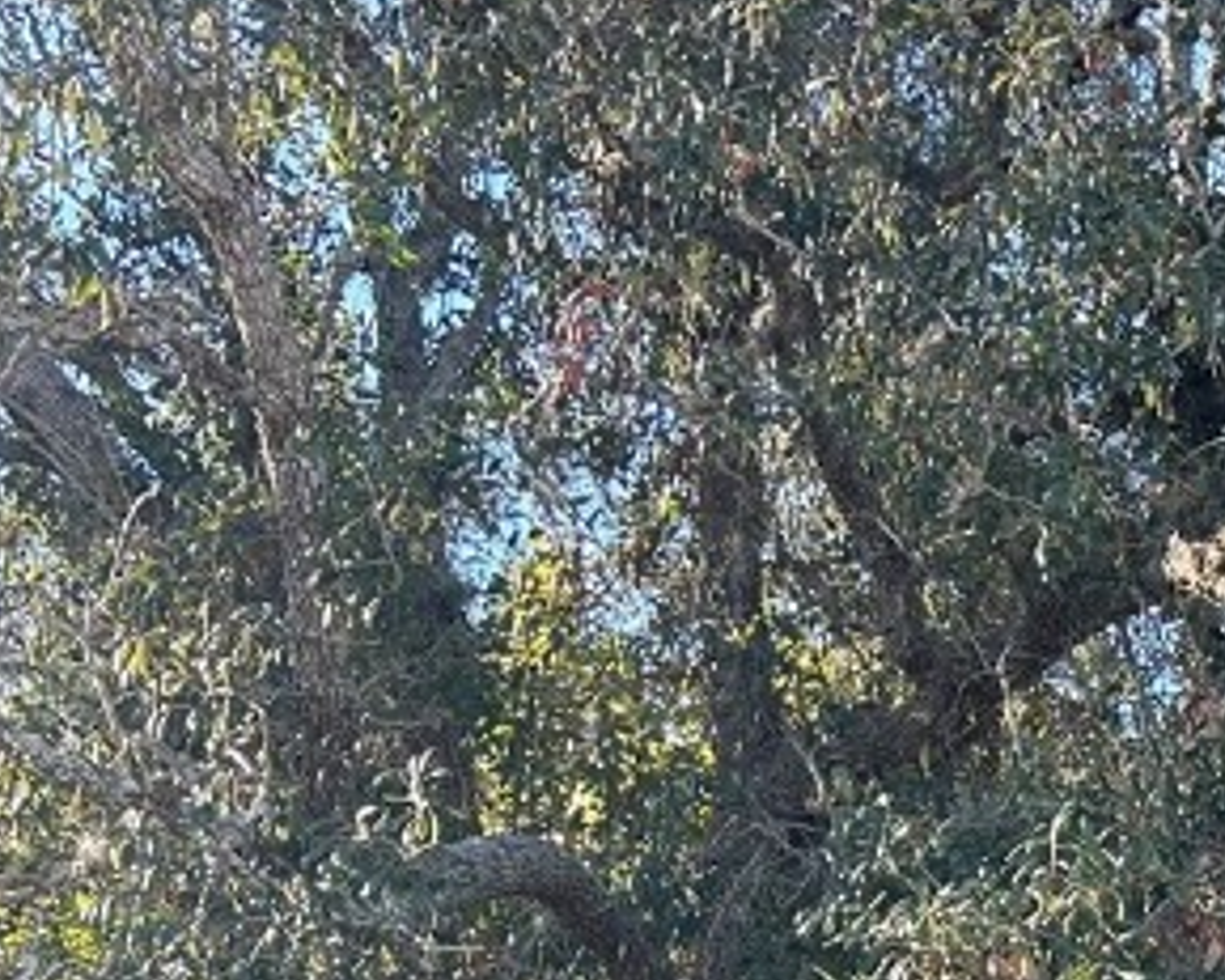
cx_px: 2077
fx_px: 3262
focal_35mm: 90
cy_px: 1430
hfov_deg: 17.8
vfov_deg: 15.8
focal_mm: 5.7
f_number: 1.5
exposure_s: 1/368
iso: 50
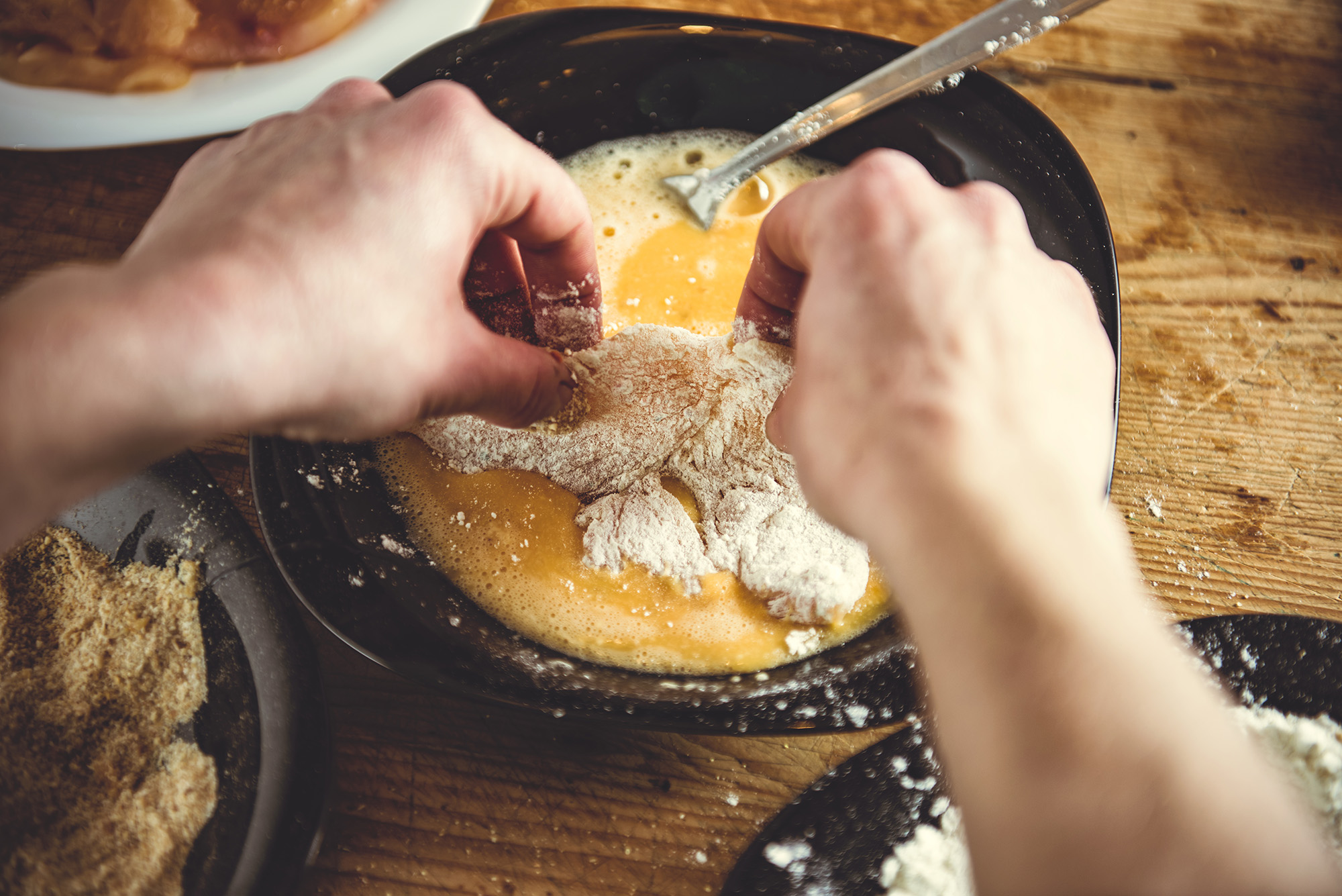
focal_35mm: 70
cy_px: 448
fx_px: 2610
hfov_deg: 28.8
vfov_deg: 19.5
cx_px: 671
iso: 100
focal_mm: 70
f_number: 2.8
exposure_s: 1/250
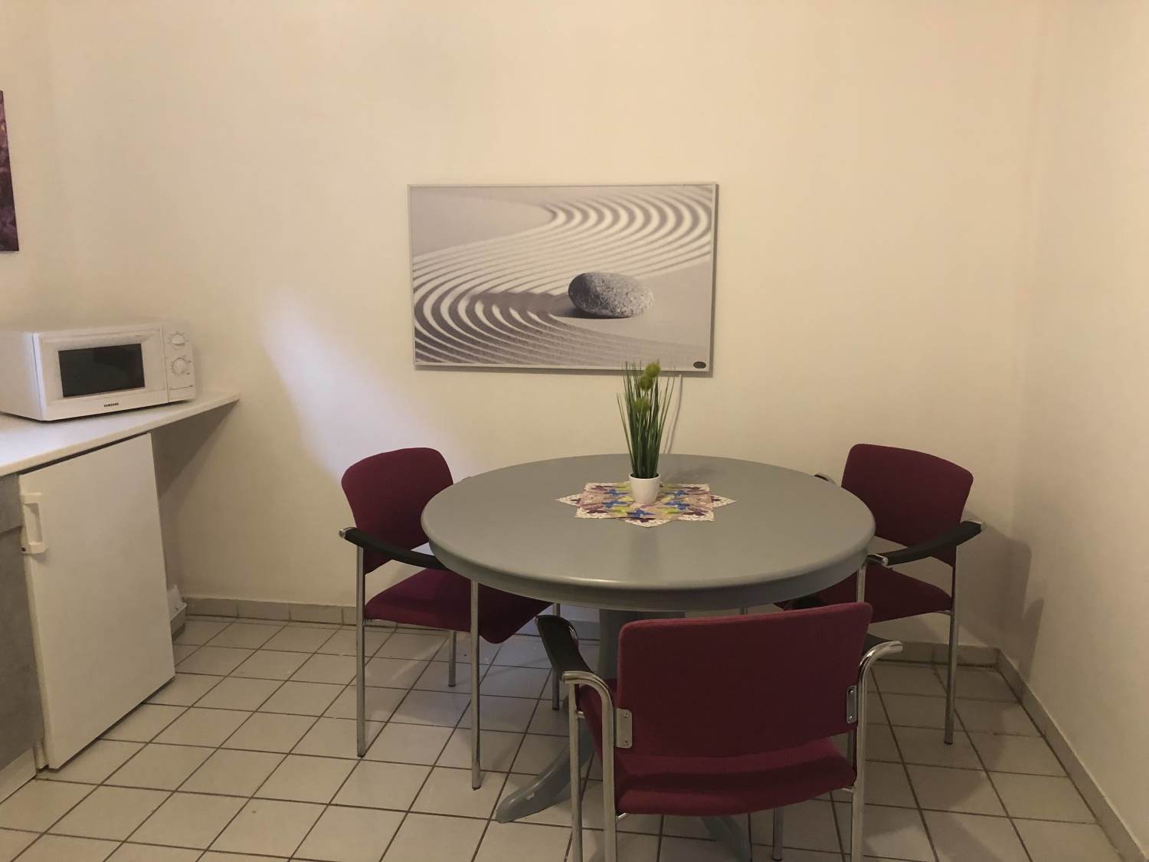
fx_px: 929
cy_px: 431
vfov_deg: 49.7
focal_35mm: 28
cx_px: 574
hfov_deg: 63.4
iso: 100
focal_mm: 3.99
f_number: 1.8
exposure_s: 1/17
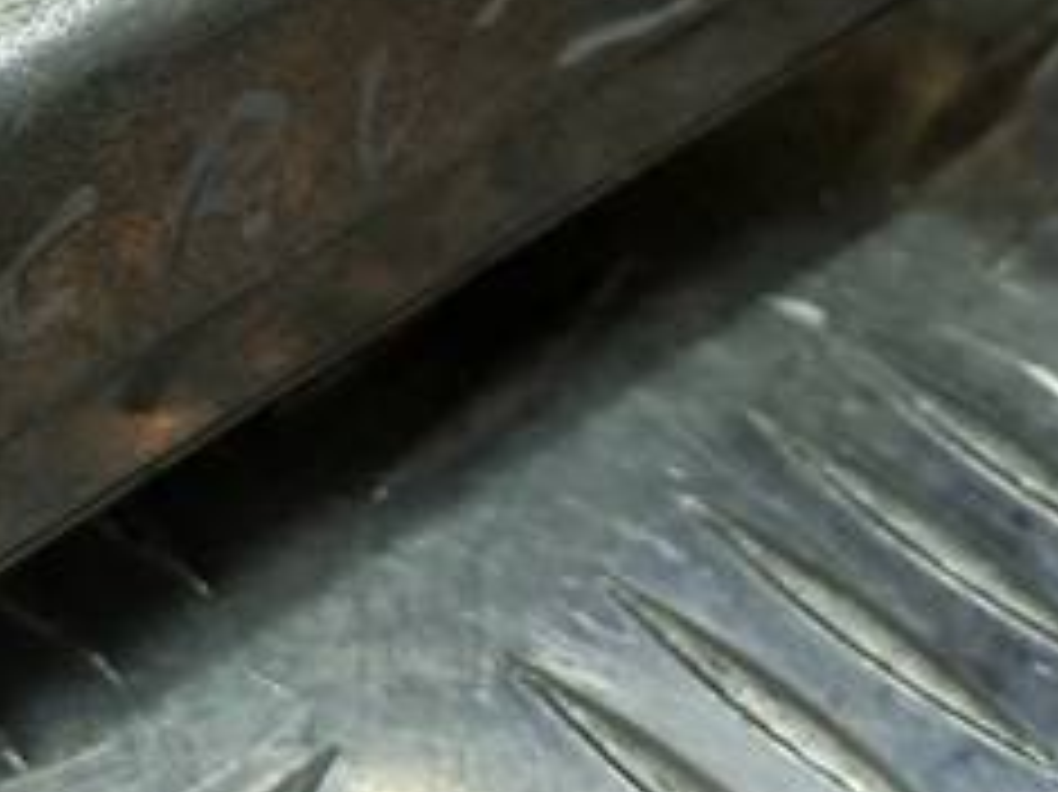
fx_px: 3330
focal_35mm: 109
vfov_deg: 13.2
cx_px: -333
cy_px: -144
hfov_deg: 17.0
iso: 40
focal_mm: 4.6
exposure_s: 1/100
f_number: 1.8
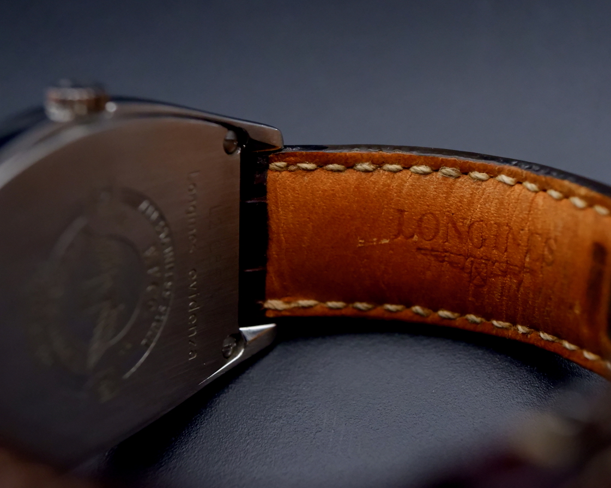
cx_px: 338
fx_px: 1048
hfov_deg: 32.5
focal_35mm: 58
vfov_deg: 26.2
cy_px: 243
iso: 6400
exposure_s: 1/4000
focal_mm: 34.3
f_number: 5.6
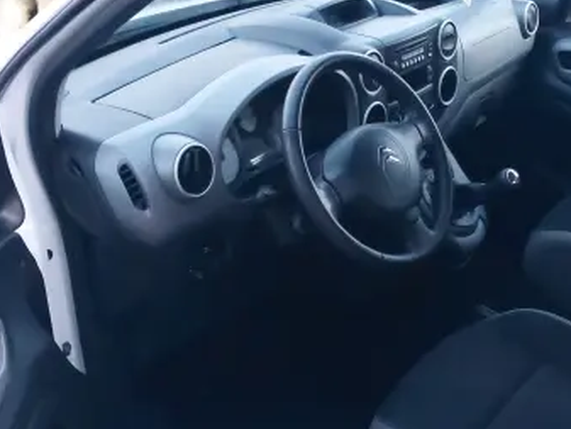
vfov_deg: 25.6
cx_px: 344
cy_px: 266
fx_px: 941
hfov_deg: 33.7
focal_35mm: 57
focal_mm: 4.6
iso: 1250
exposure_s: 1/17
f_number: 1.8
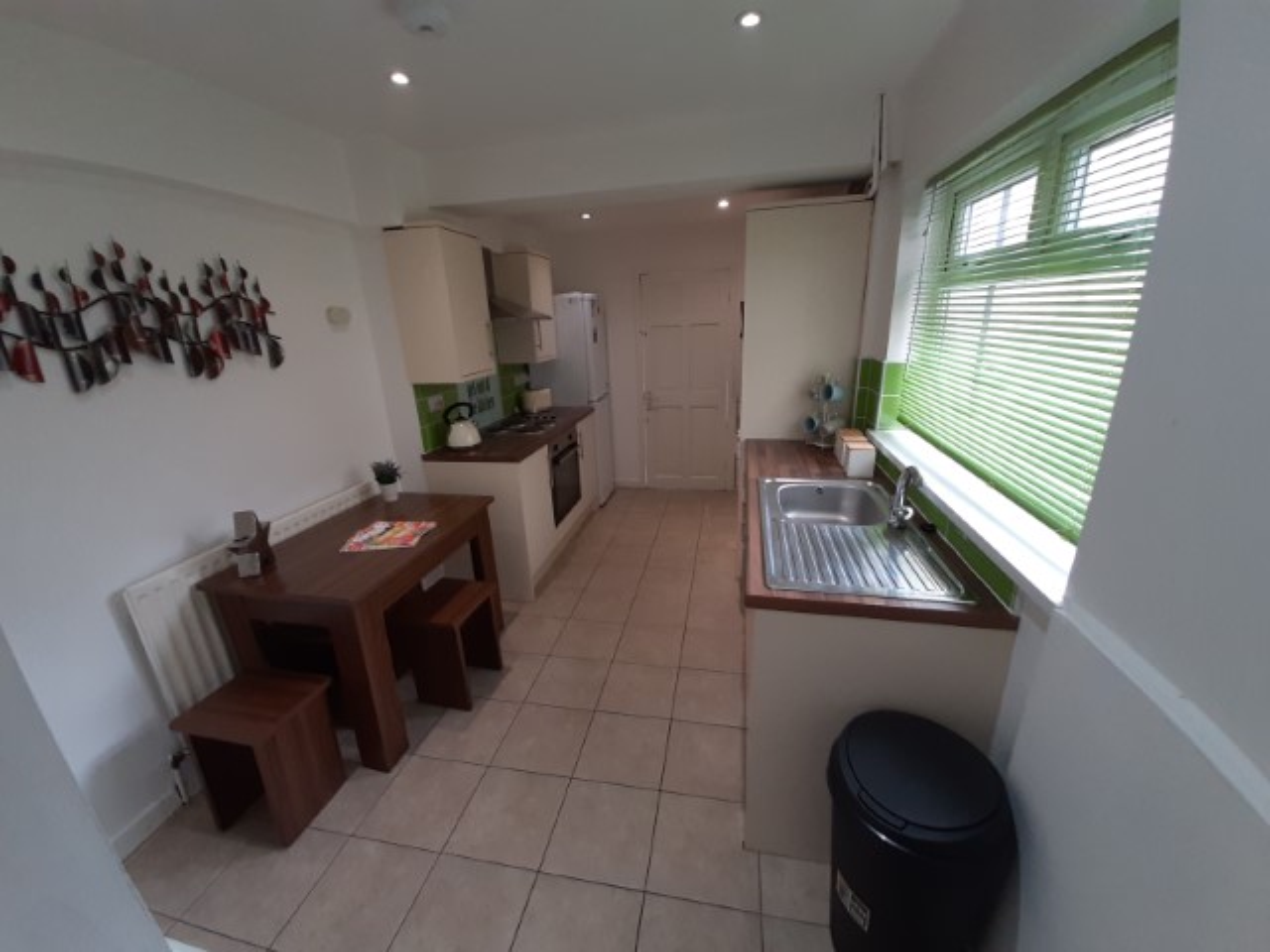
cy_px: 476
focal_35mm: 13
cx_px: 635
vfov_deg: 89.9
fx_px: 477
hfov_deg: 106.2
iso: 125
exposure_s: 1/50
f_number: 2.2
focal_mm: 1.42
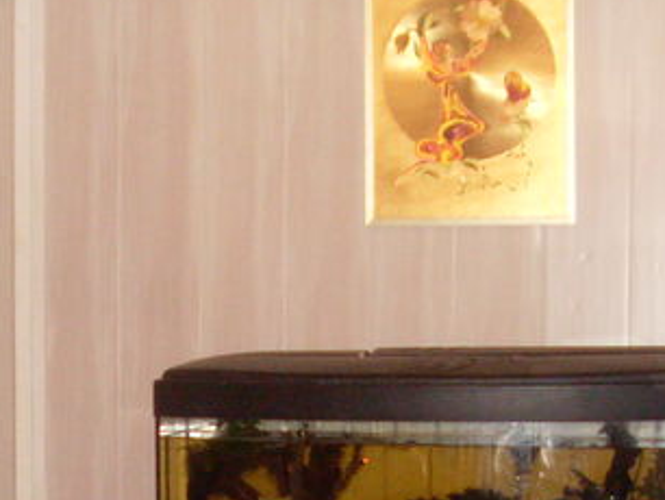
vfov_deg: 11.6
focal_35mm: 124
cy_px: 661
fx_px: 2384
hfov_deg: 15.9
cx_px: 406
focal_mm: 6.3
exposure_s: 1/45
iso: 240
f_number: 3
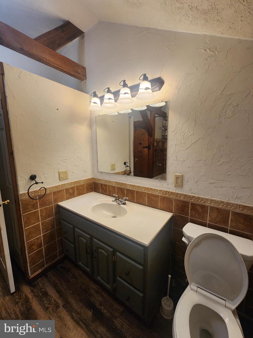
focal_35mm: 13
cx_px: 126
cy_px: 169
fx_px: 127
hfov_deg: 89.9
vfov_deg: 106.2
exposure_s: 1/60
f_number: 2.2
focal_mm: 2.2
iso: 200
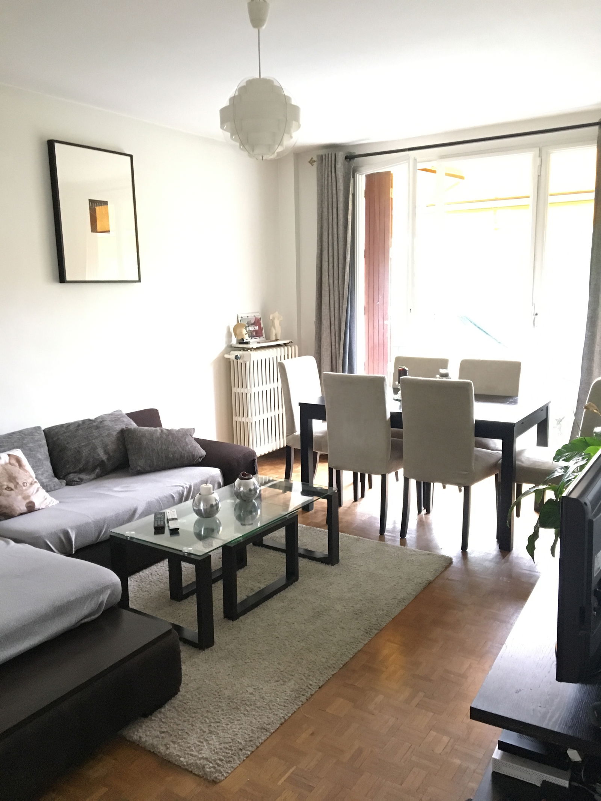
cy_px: 400
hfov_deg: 48.2
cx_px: 300
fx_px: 671
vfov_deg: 61.7
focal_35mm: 29
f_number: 2.2
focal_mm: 4.15
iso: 250
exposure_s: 1/25
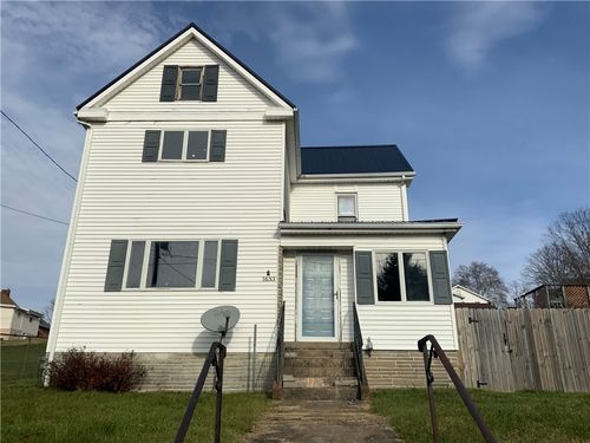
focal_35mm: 29
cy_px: 222
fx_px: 494
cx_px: 295
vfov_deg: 48.2
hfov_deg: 61.7
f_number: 1.8
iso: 20
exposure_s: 1/3788
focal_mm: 3
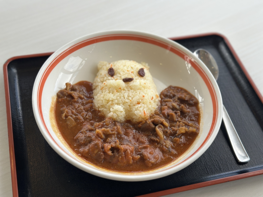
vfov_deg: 30.3
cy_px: 98
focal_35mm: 48
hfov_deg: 39.7
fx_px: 365
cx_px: 132
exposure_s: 1/524
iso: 80
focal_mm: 6.86
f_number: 1.78
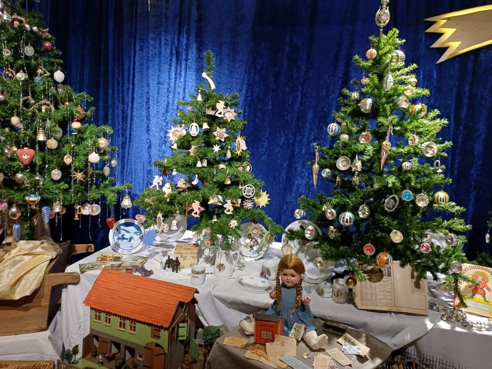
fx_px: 355
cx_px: 246
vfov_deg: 54.9
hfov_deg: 69.4
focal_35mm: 25
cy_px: 184
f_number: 1.8
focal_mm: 4.65
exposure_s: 1/50
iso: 320
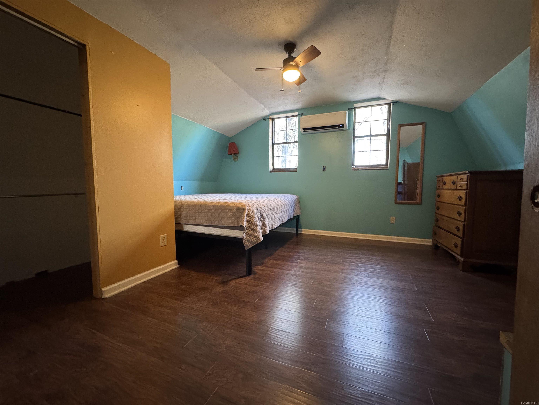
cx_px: 270
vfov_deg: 85.7
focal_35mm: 14
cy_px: 202
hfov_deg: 102.1
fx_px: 218
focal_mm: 2.22
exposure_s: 1/60
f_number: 2.2
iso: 1000
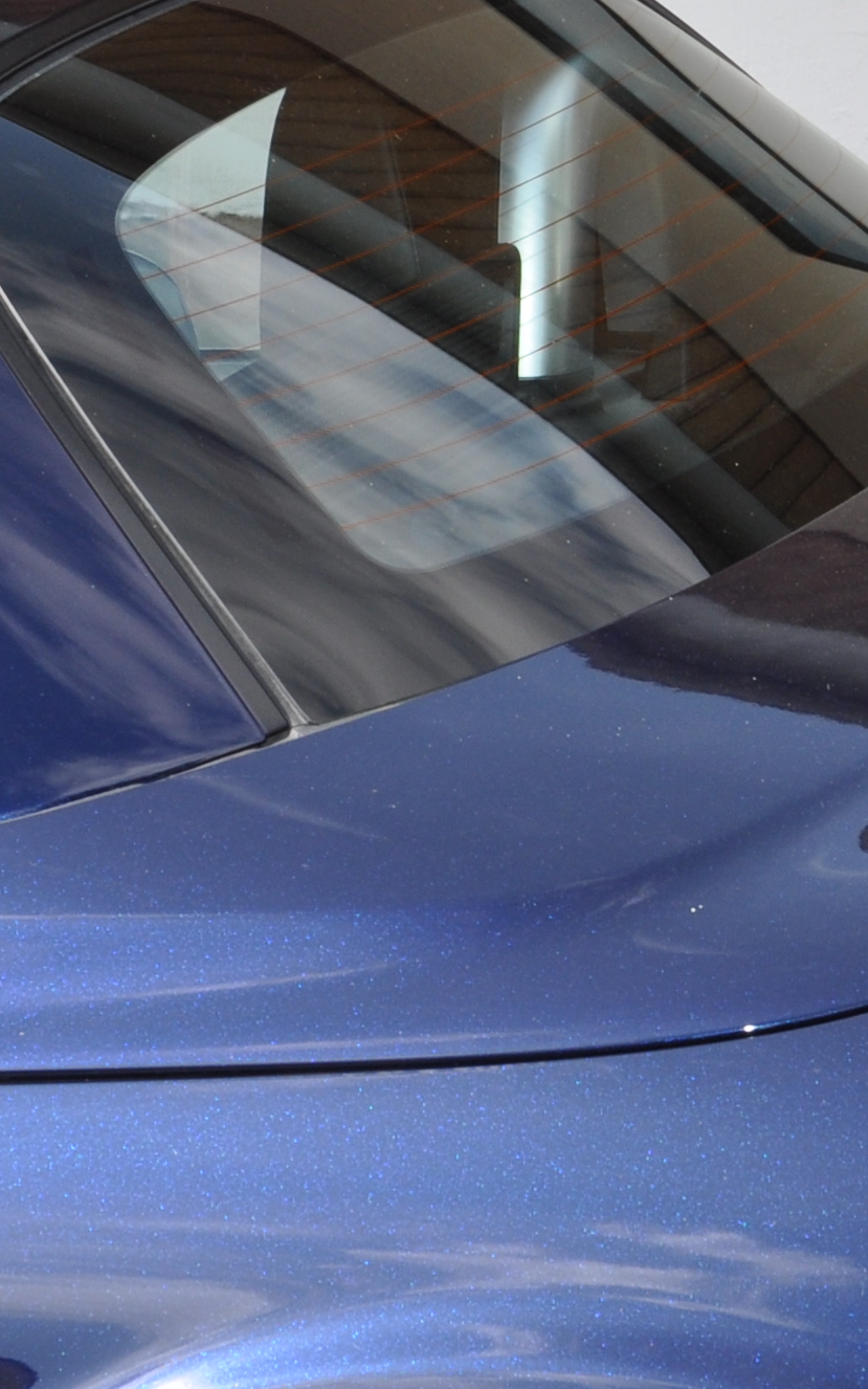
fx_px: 5979
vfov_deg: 13.2
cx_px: 1238
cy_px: 621
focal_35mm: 158
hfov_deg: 8.2
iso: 200
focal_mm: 32
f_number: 9
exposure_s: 1/200
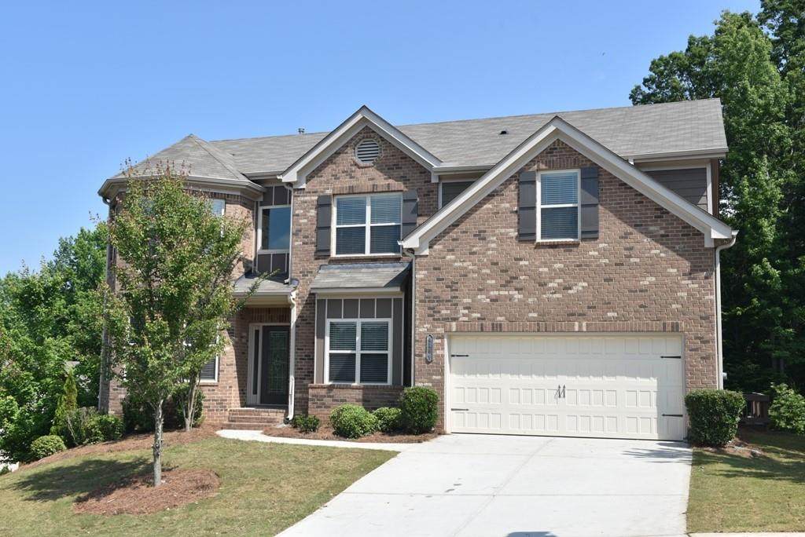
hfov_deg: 48.4
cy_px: 268
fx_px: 895
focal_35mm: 40
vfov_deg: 33.4
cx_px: 402
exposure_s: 1/320
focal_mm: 40
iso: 200
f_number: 9
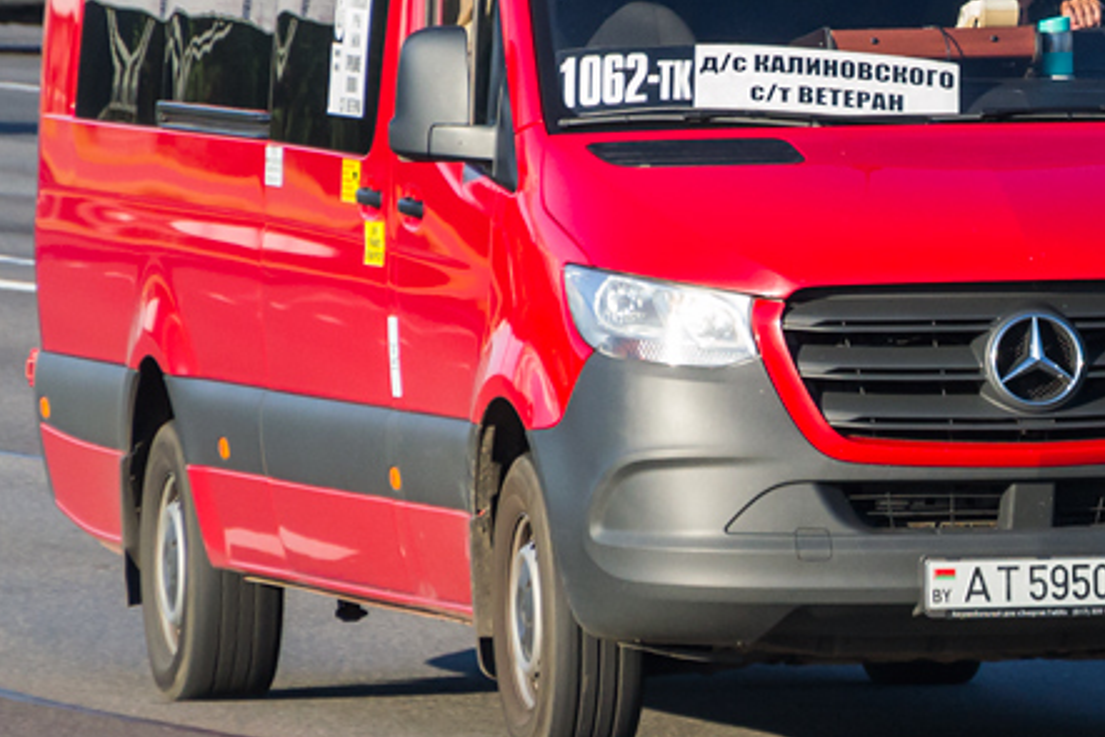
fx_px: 21871
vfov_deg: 1.9
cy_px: 12
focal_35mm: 712
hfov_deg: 2.9
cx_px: 852
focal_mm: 175
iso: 400
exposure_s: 1/500
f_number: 6.3
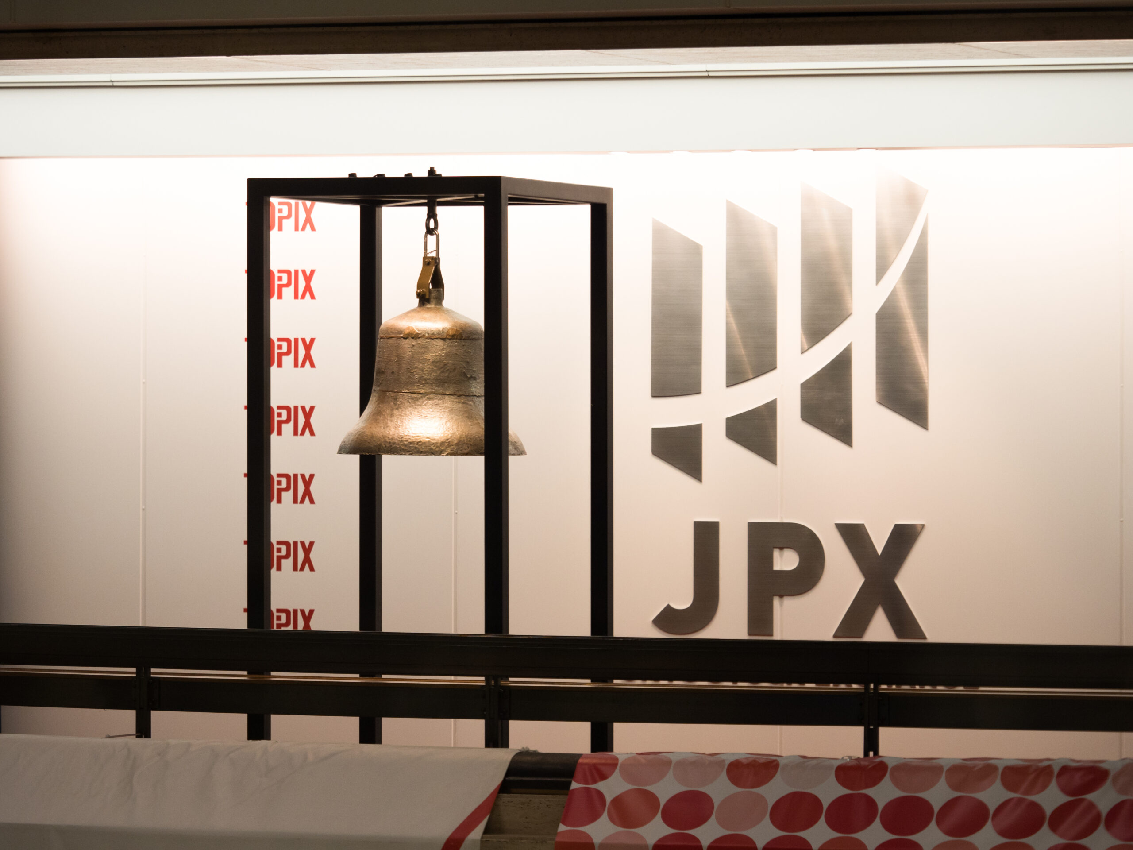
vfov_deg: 7.4
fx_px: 6546
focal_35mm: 200
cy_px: 425
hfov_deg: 9.9
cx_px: 566
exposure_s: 1/125
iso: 400
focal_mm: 100
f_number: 2.8
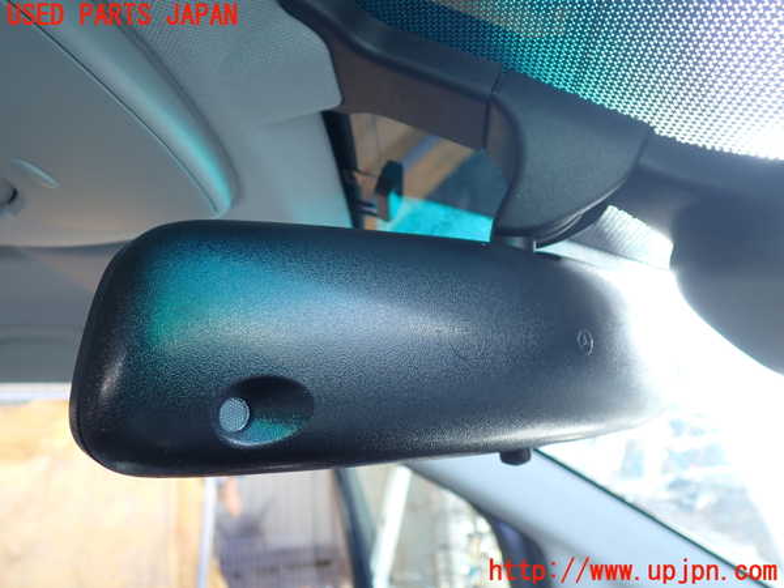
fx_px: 679
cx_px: 392
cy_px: 294
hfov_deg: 60.0
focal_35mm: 30
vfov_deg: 46.8
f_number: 2.3
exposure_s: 1/60
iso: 100
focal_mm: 5.4
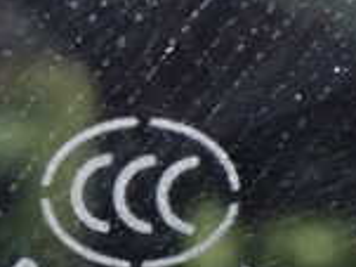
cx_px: -149
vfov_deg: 12.4
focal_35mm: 119
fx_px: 1223
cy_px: 201
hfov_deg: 15.5
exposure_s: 1/30
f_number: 2.3
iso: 1250
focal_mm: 5.4
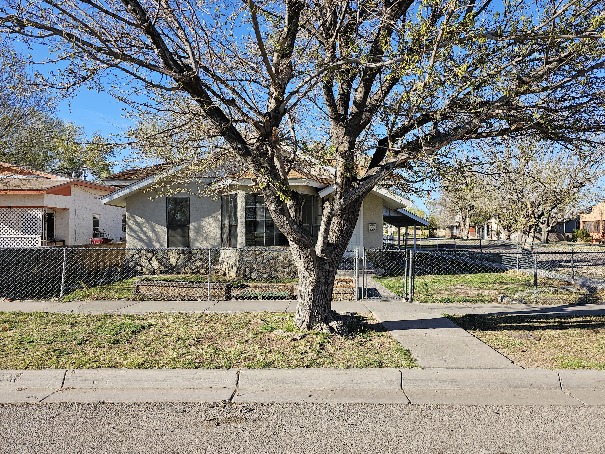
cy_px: 227
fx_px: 402
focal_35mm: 23
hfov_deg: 73.9
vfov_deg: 58.9
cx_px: 302
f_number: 1.7
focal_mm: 6.3
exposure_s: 1/494
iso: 10
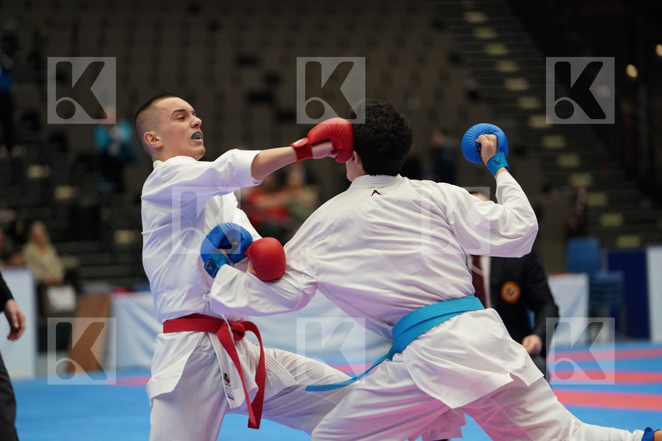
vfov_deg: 8.9
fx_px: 2850
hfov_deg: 13.2
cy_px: 220
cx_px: 331
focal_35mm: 155
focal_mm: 155
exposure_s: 1/1000
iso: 2500
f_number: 2.8
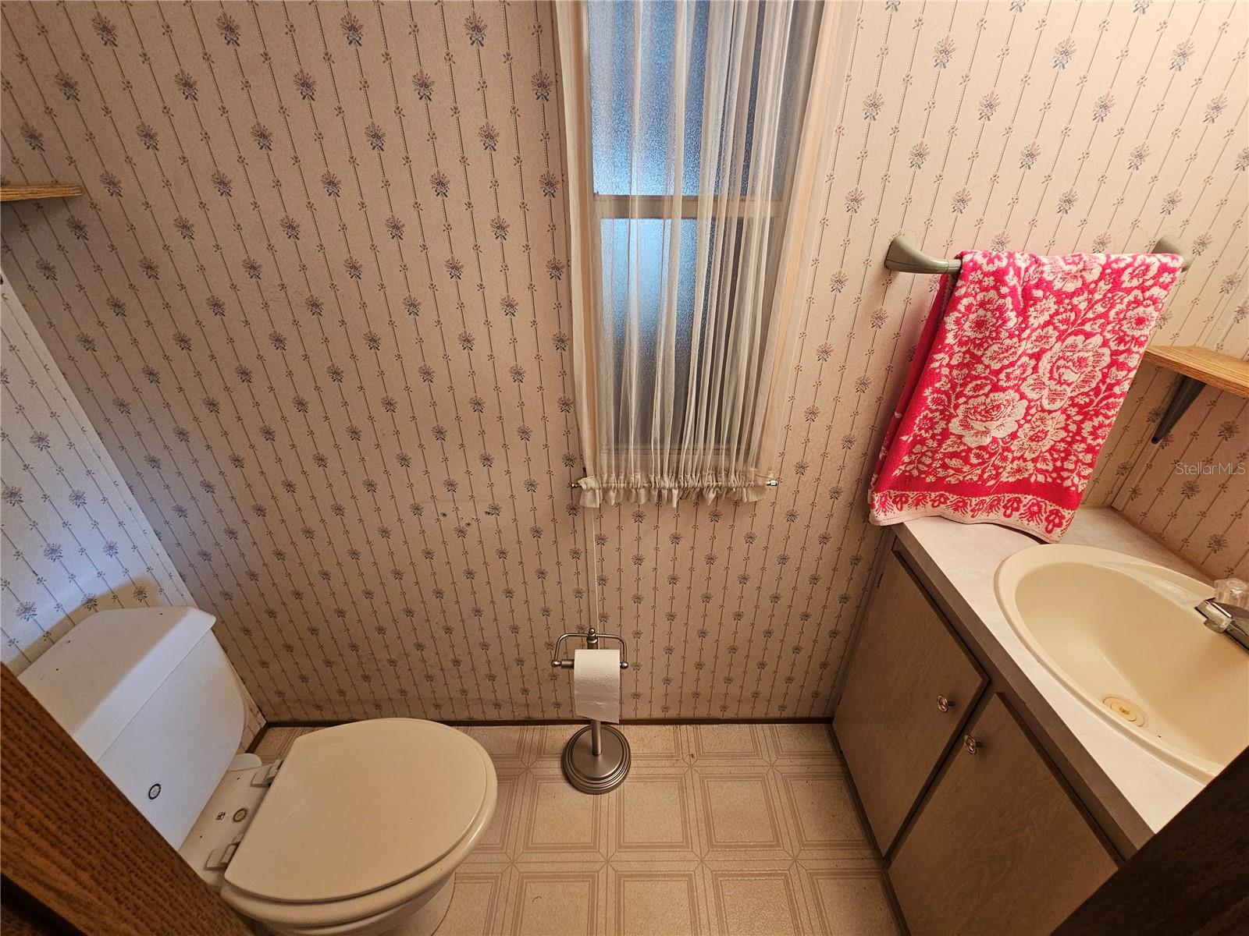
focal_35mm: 13
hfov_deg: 106.2
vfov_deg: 89.9
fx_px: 469
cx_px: 624
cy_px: 468
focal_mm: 2.2
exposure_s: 1/60
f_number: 2.2
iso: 200
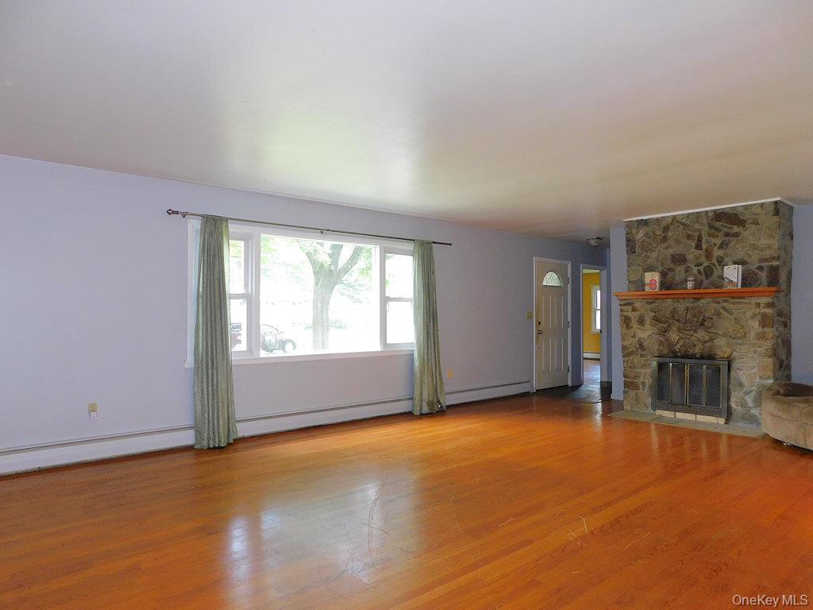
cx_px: 406
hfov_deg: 73.9
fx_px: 540
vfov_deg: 58.9
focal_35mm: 23
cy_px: 305
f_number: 3
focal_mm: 4
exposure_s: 1/30
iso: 200
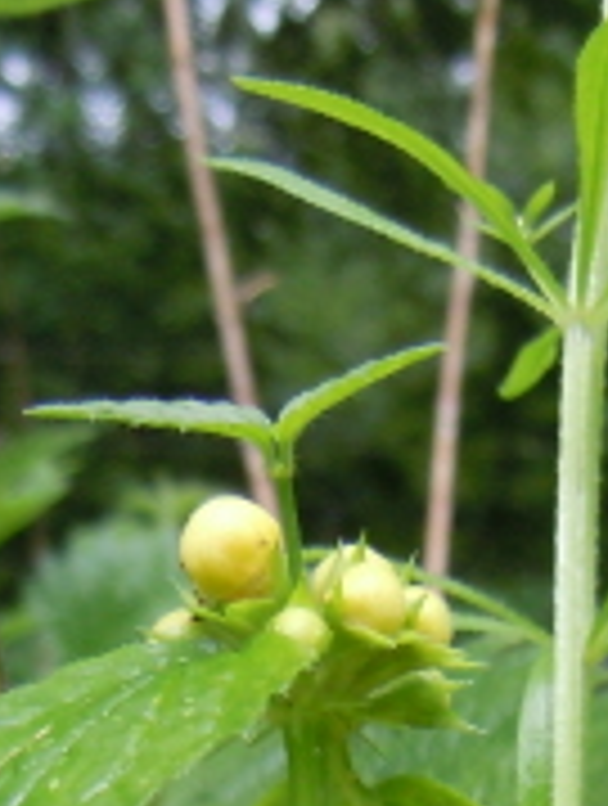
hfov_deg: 13.9
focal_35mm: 107
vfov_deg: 16.1
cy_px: 1360
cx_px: 297
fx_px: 2497
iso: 160
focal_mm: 5.4
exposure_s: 1/60
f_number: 3.5
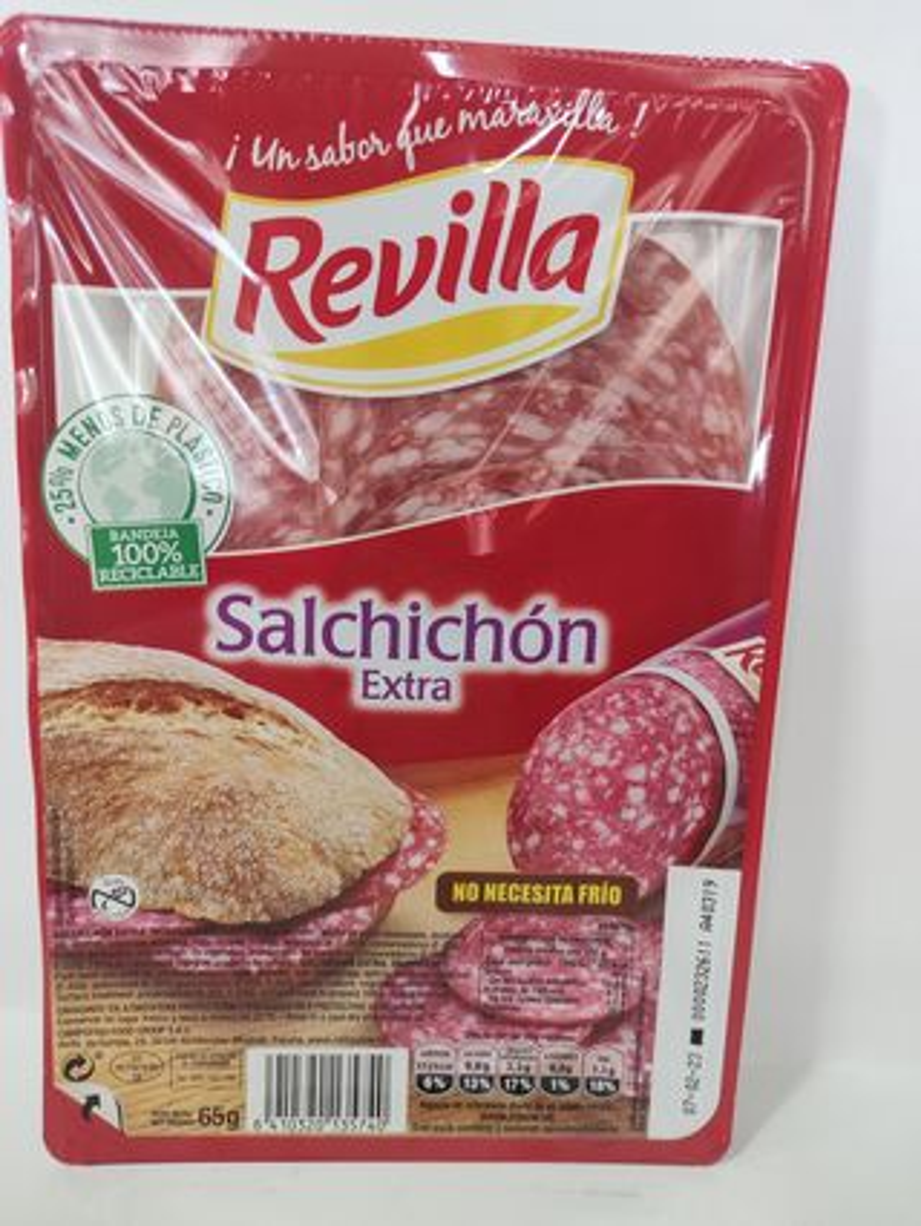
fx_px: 921
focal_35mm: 26
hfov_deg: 53.1
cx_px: 460
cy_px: 613
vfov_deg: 67.3
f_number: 1.79
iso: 427
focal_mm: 4.74
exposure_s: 1/50
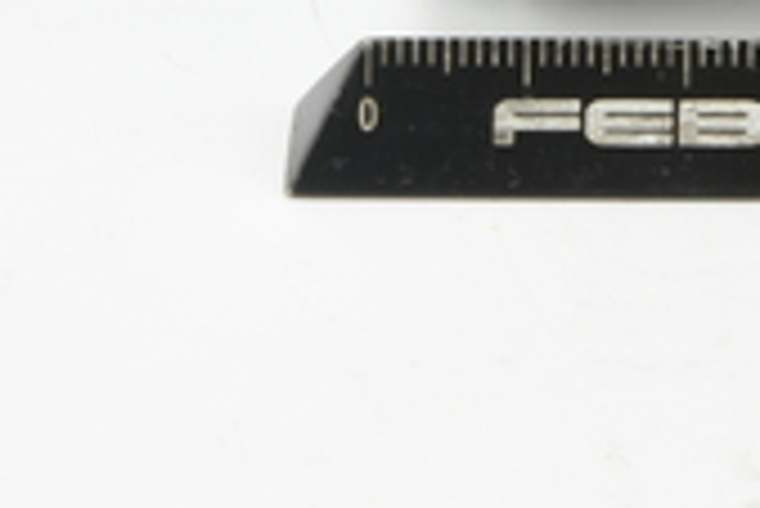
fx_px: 5409
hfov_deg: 8.0
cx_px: 787
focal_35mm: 256
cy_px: -252
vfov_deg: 5.3
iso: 100
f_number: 32
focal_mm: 60
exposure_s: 1/2.5
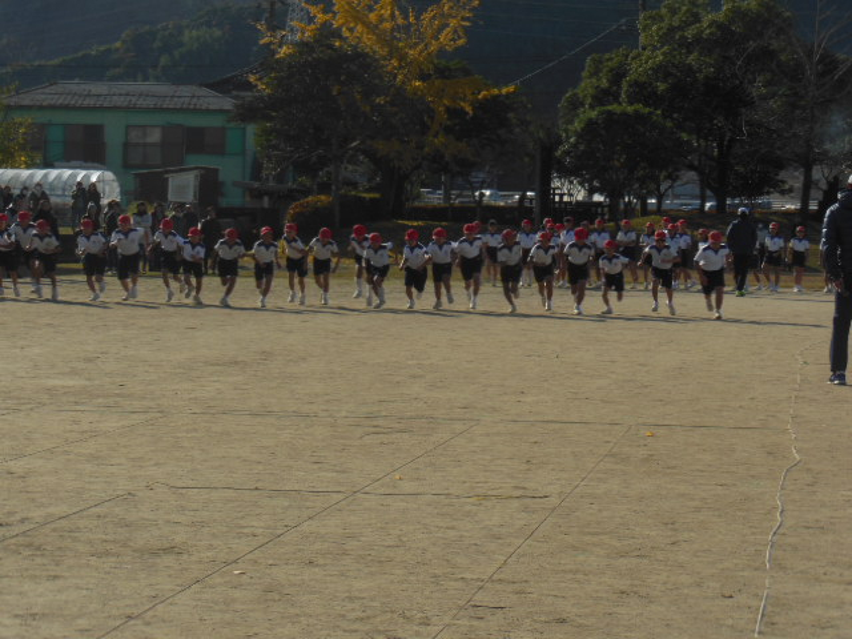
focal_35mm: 107
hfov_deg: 18.4
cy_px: 320
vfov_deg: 13.8
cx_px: 426
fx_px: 2634
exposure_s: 1/1000
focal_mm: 19.1
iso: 125
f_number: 5.7
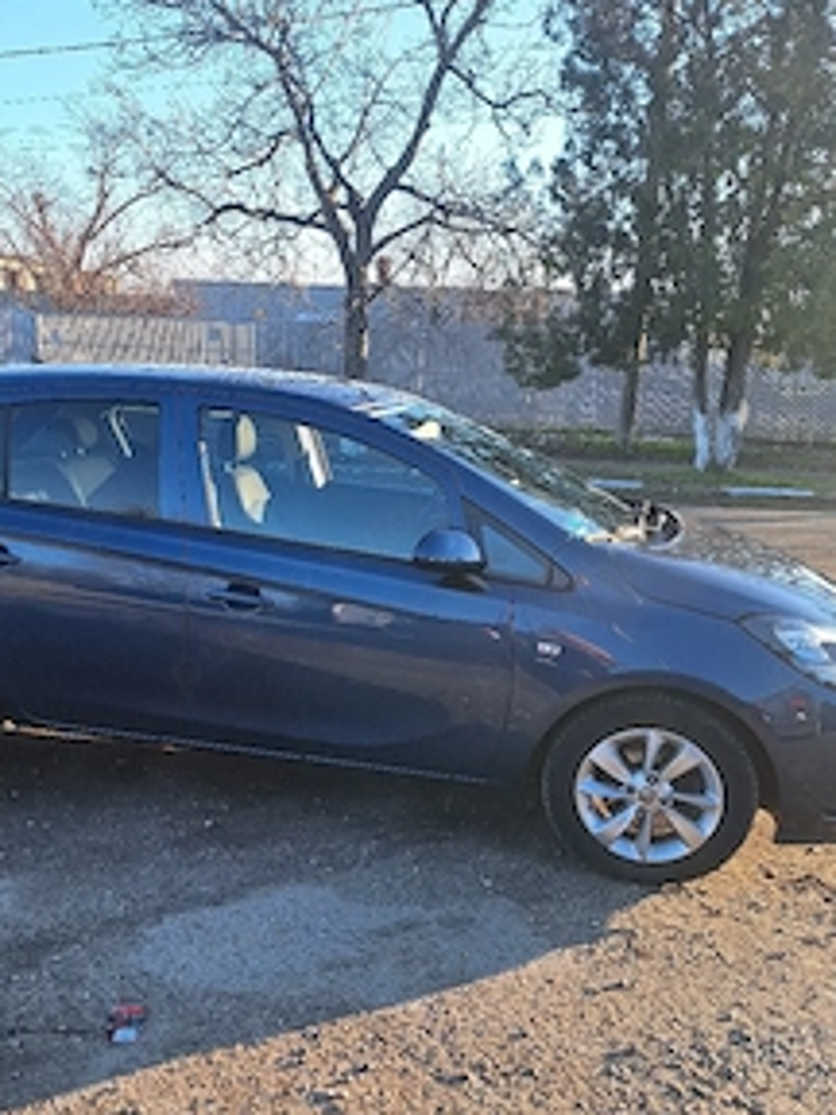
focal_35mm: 32
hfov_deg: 44.1
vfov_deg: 56.6
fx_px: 1030
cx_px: 368
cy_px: 643
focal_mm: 5.54
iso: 40
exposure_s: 1/714
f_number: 1.8
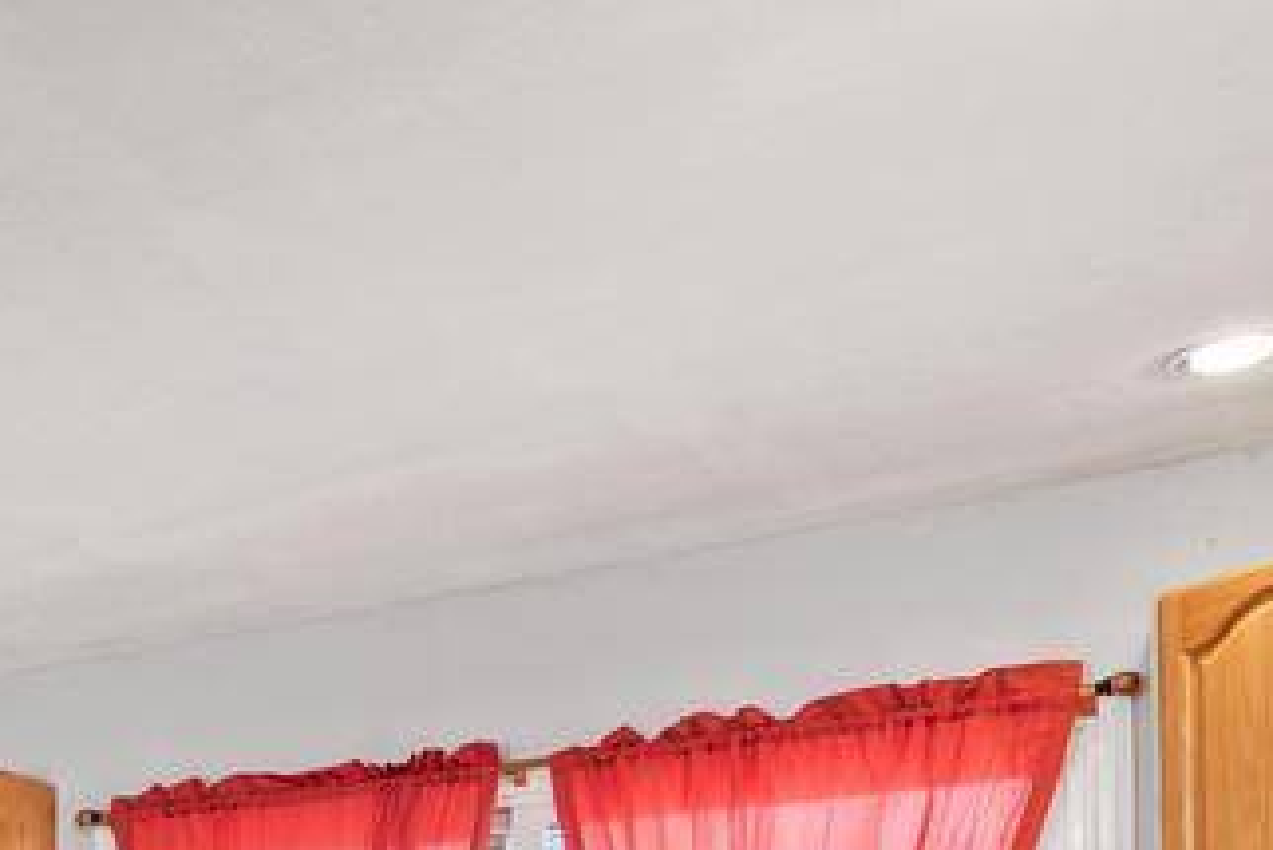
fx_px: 1910
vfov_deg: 22.3
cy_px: 1131
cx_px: -648
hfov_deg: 26.4
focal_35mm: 54
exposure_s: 1/13
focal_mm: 17
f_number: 6.3
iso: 400
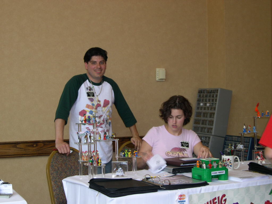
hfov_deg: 33.8
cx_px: 136
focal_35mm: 57
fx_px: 448
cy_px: 102
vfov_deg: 25.7
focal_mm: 12.2
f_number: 3.4
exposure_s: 1/30
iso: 101
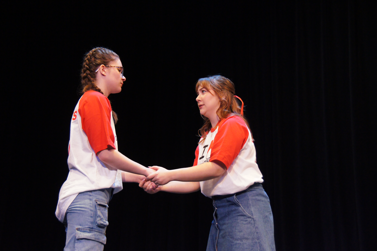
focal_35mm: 68
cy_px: 126
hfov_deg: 29.9
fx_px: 706
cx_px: 188
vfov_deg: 20.1
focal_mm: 45
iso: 1600
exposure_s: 1/125
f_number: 4.5
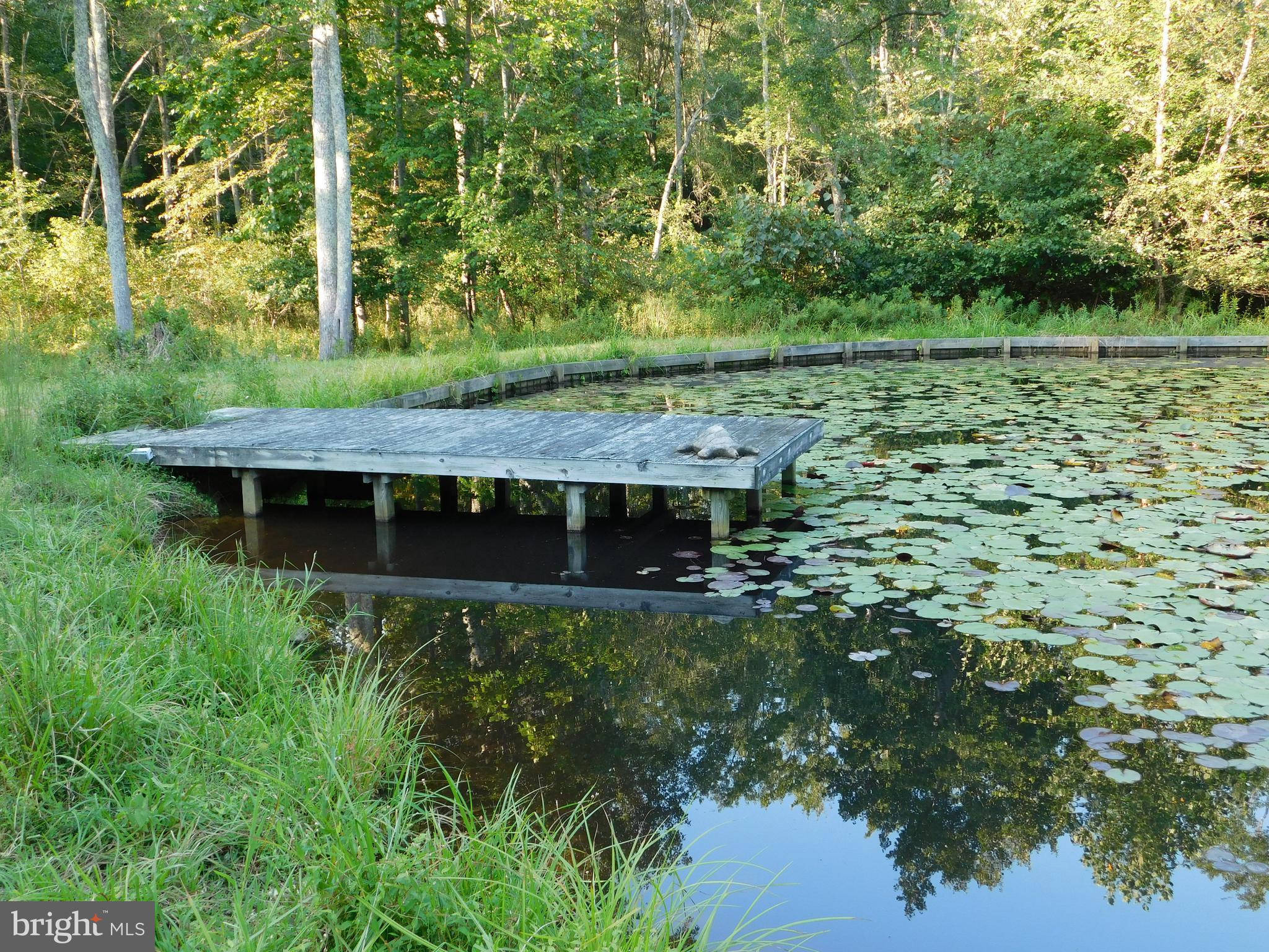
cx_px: 634
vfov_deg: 39.7
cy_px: 476
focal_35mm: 36
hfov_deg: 51.4
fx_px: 1320
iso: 125
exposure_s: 1/60
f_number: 3.5
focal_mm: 6.3
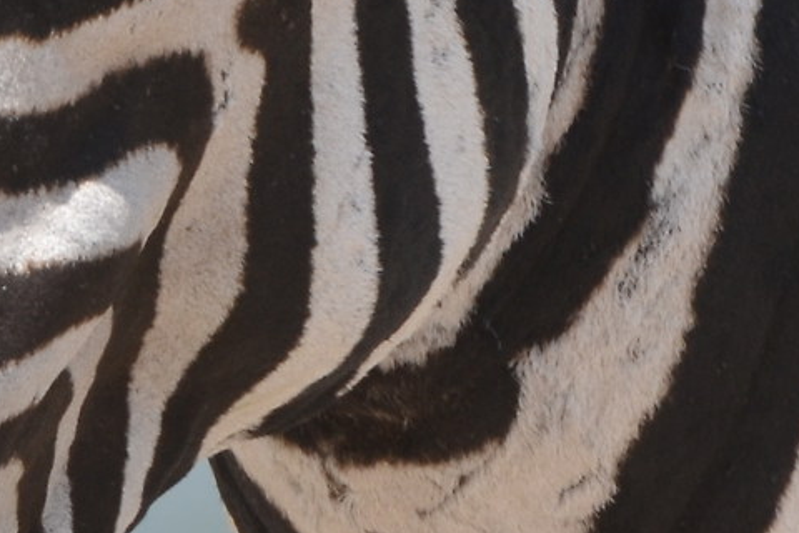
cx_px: 151
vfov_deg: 0.6
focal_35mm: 2249
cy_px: -555
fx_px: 49911
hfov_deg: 0.9
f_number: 14
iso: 200
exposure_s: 1/160
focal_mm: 300
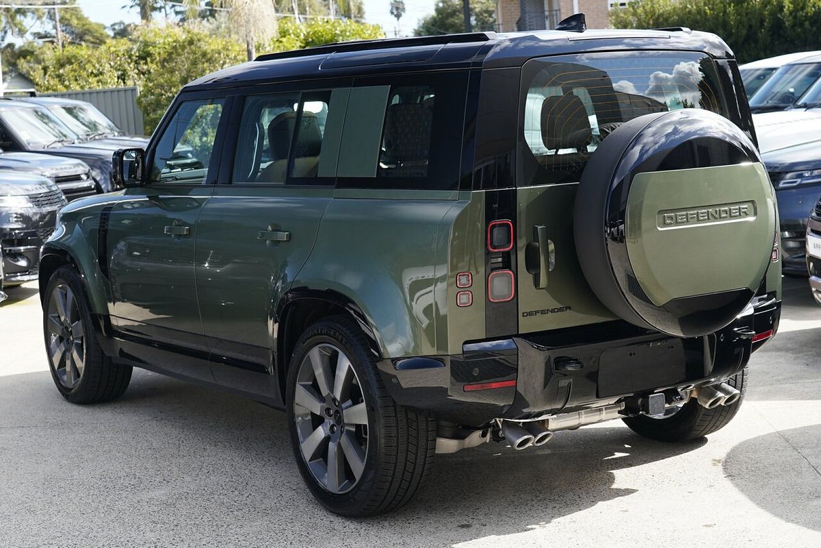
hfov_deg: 41.1
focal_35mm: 48
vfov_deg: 28.1
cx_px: 410
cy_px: 274
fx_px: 1095
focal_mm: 48
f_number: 5.6
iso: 1000
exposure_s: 1/50
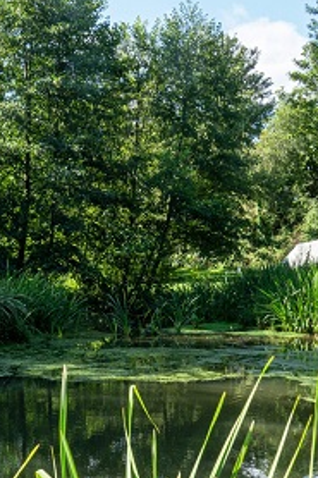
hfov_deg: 19.5
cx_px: 52
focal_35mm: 69
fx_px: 915
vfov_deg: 29.1
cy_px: 302
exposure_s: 1/125
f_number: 5.6
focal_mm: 8.93
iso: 100
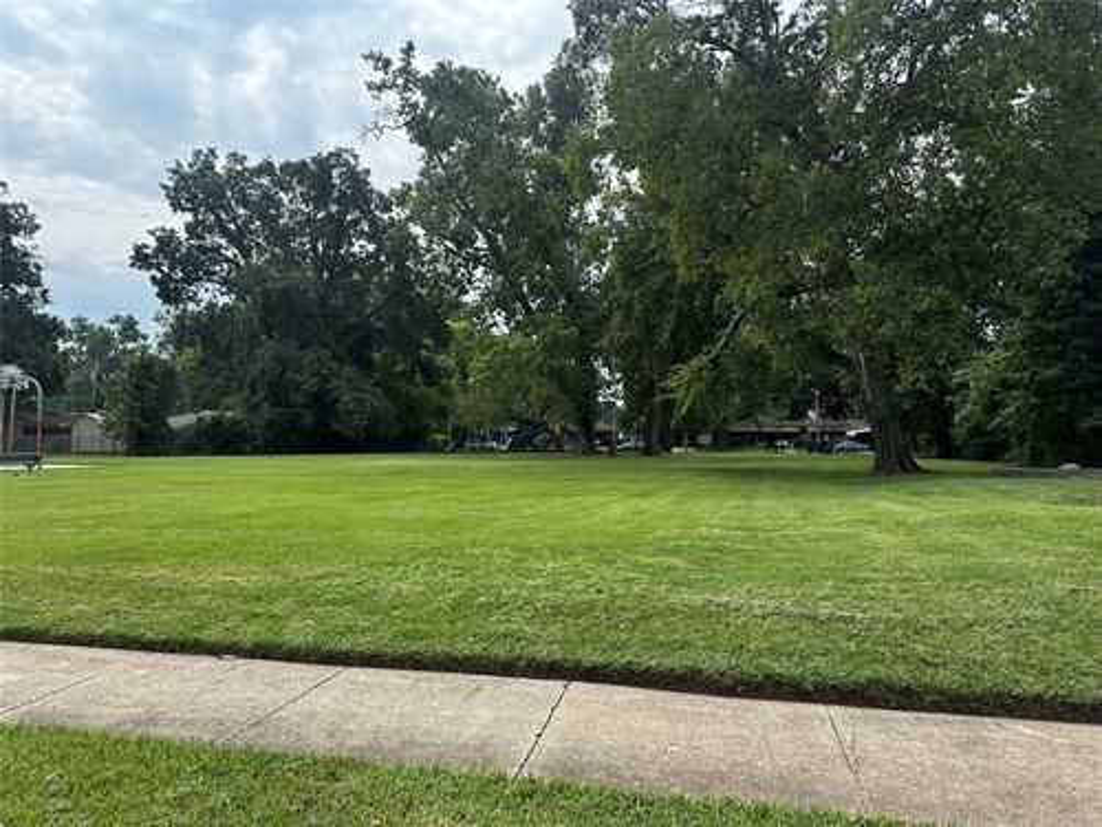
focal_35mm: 24
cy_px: 414
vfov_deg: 56.8
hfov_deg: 71.6
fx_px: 764
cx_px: 551
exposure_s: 1/2591
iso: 80
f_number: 1.78
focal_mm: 6.86
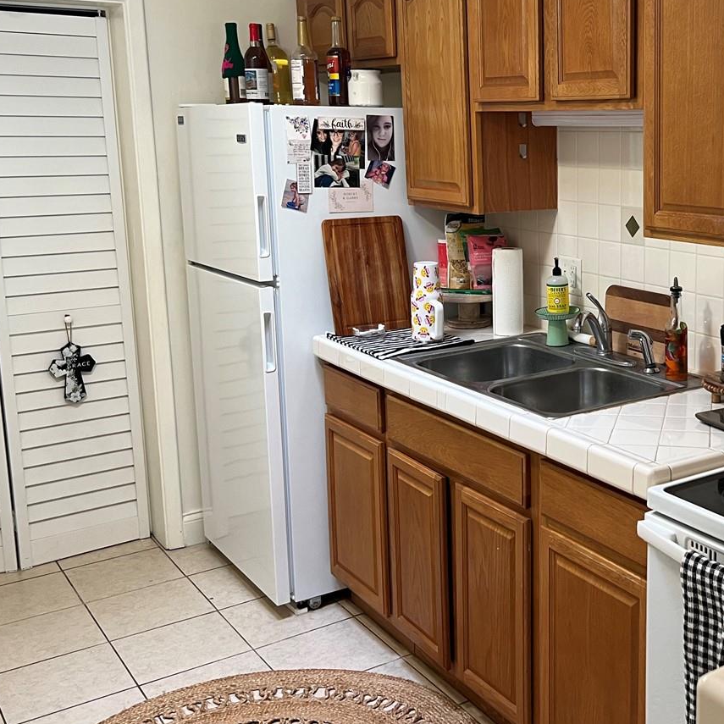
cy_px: 294
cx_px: 599
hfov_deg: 37.5
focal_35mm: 43
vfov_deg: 39.0
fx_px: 1018
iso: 80
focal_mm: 5.7
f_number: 1.5
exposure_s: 1/60
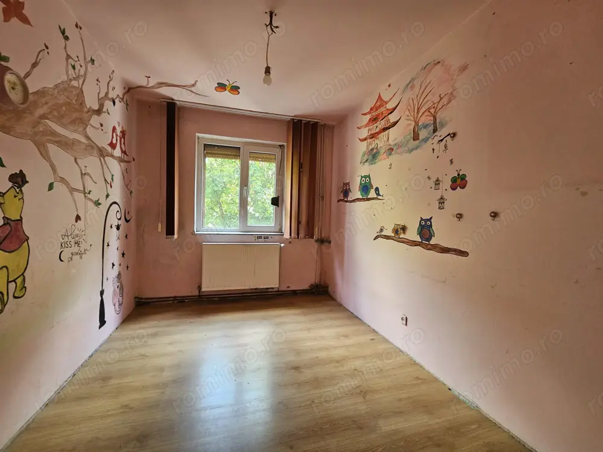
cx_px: 302
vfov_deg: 89.9
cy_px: 226
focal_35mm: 13
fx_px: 226
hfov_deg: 106.2
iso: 250
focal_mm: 2.2
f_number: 2.2
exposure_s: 1/50
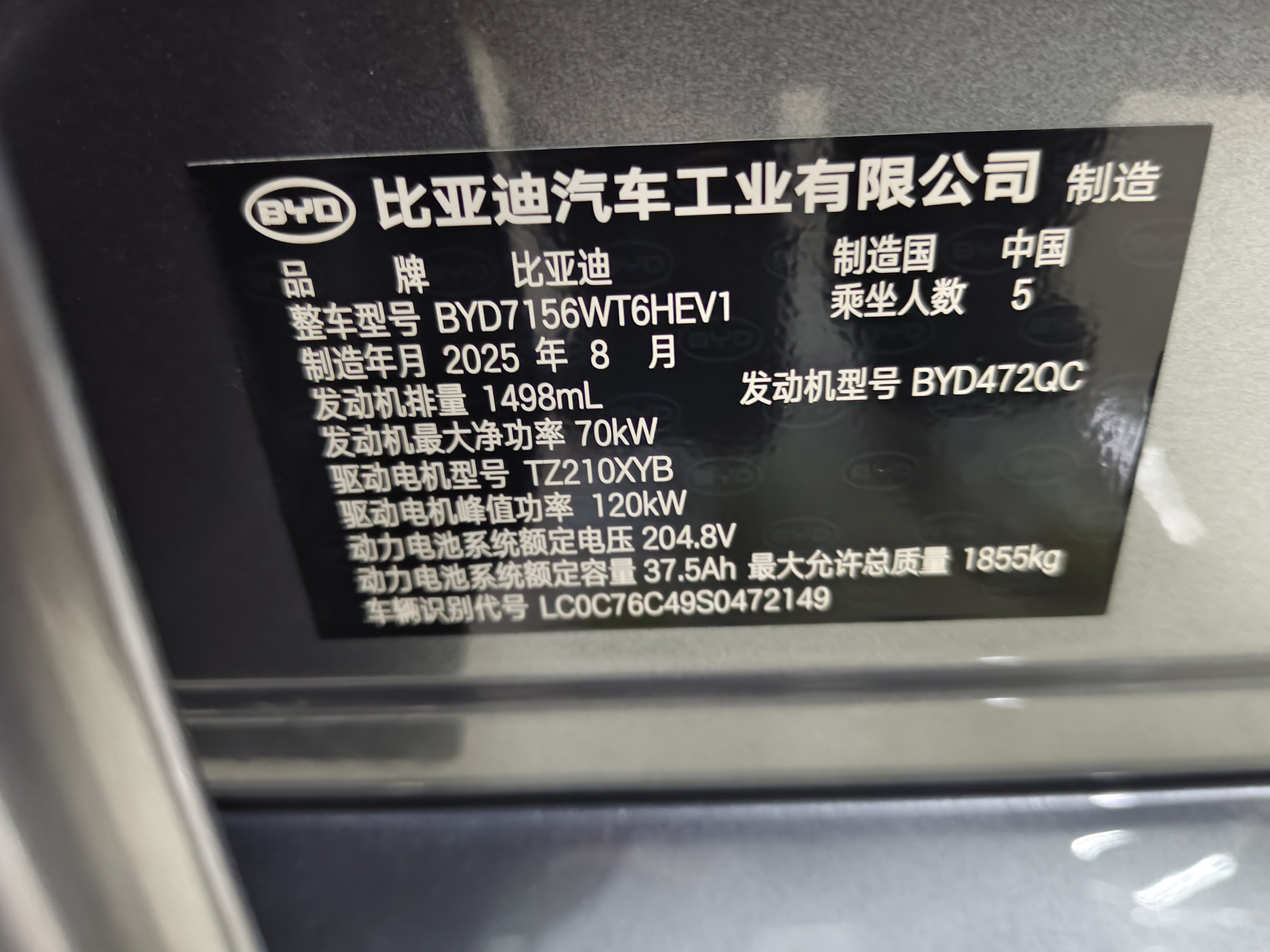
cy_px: 449
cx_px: 671
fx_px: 991
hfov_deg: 65.3
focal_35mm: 27
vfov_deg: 51.3
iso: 857
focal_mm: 5.56
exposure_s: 1/25
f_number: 1.88
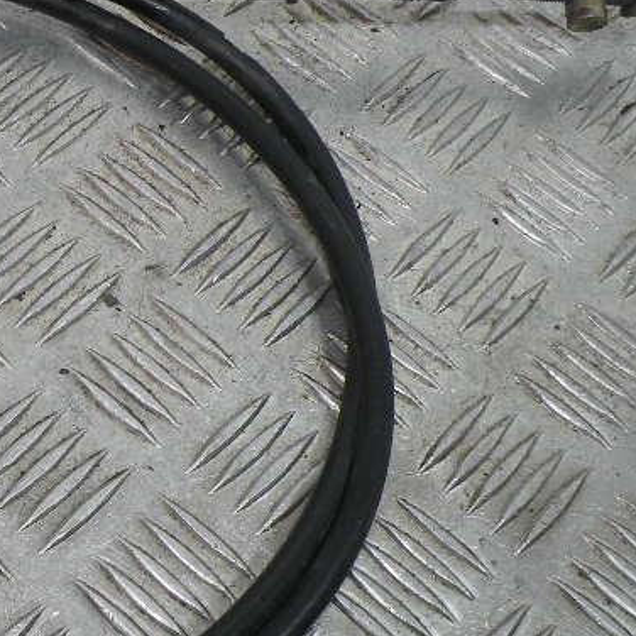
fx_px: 1351
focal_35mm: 65
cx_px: -63
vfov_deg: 26.5
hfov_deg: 24.7
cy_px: 315
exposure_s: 1/81.8
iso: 64
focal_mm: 4.7
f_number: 3.2
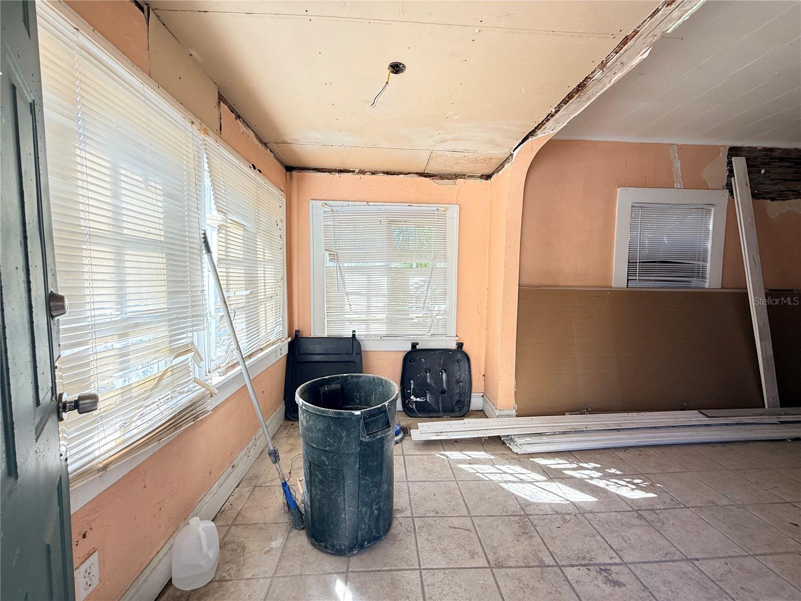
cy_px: 300
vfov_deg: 85.7
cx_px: 400
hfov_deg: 102.1
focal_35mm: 14
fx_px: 324
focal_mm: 2.22
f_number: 2.2
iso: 80
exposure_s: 1/99
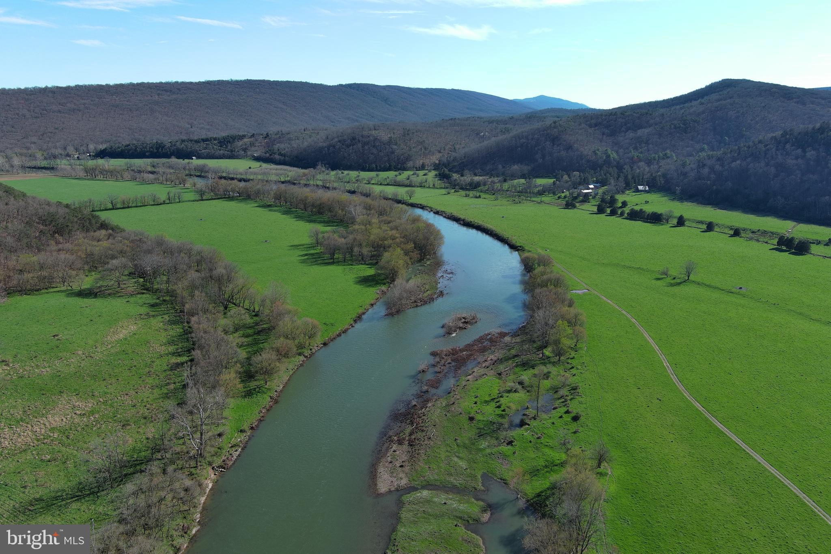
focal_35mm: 29
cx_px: 416
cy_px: 277
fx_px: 669
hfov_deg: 63.7
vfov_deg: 45.0
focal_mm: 10.57
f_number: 2.8
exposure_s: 1/936
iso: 100
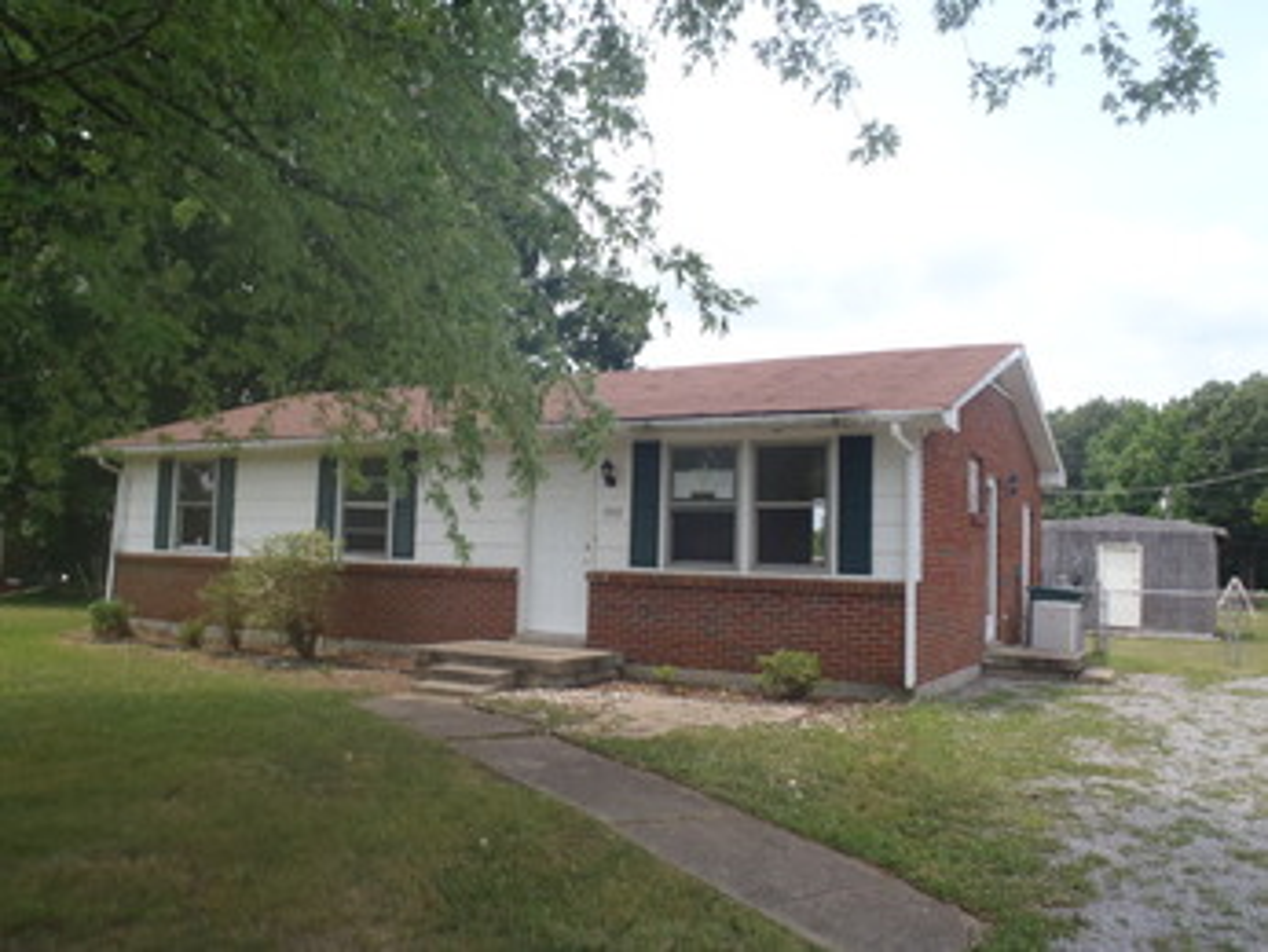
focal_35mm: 28
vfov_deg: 49.8
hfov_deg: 63.4
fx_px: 1026
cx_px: 634
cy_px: 476
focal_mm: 5
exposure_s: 1/60
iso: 160
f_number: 10
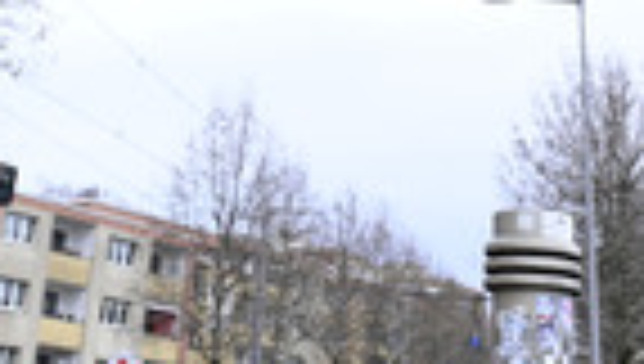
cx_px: 426
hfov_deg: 26.7
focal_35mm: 79
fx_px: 1351
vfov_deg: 14.1
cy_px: -225
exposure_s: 1/2000
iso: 4000
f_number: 7.1
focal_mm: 24
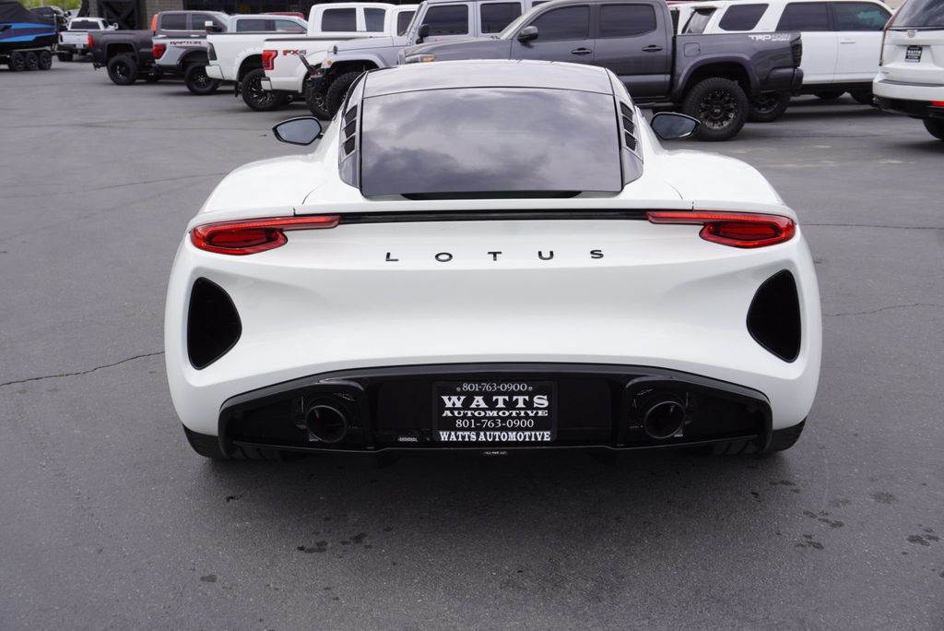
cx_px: 472
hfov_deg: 51.3
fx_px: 984
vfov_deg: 35.5
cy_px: 316
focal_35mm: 38
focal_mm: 25
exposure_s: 1/125
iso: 100
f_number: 9
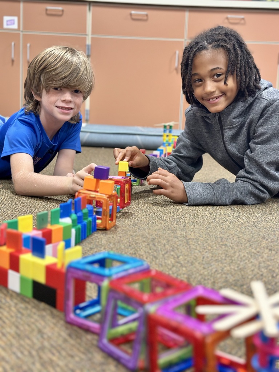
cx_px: 140
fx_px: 516
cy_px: 186
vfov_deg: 39.7
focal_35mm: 48
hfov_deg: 30.3
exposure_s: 1/40
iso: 320
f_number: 1.78
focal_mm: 6.86
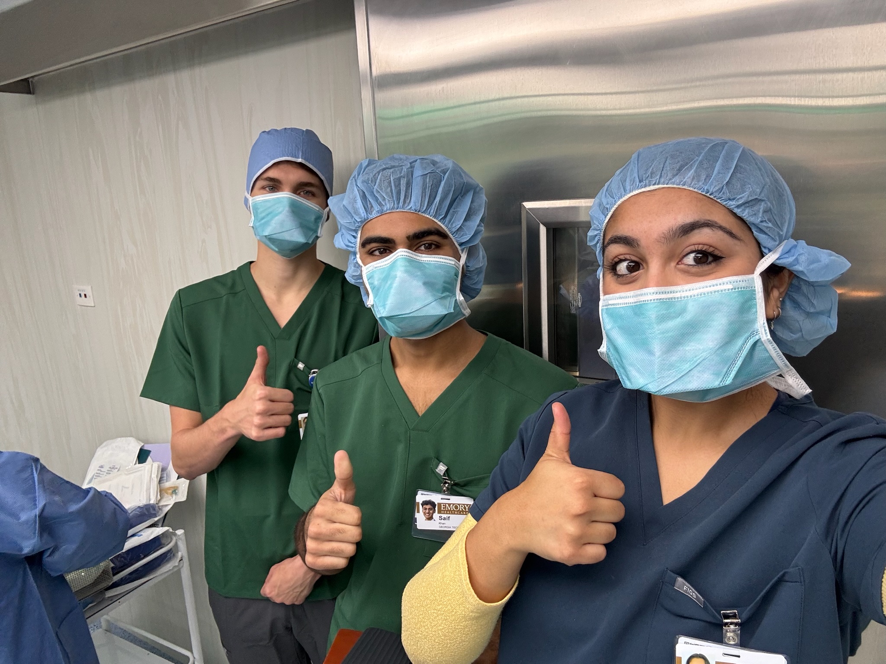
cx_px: 443
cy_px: 332
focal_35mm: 23
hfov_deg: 73.9
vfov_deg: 58.9
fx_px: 589
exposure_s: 1/120
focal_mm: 2.69
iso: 64
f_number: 1.9
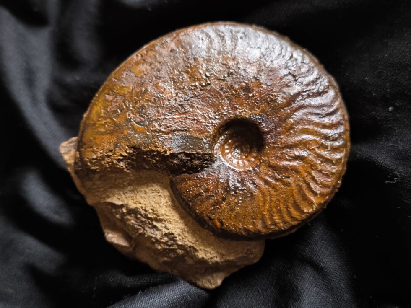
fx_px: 606
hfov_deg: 37.5
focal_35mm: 51
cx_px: 207
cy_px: 156
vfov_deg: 28.6
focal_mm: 6.92
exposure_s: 1/25
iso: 640
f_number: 1.9
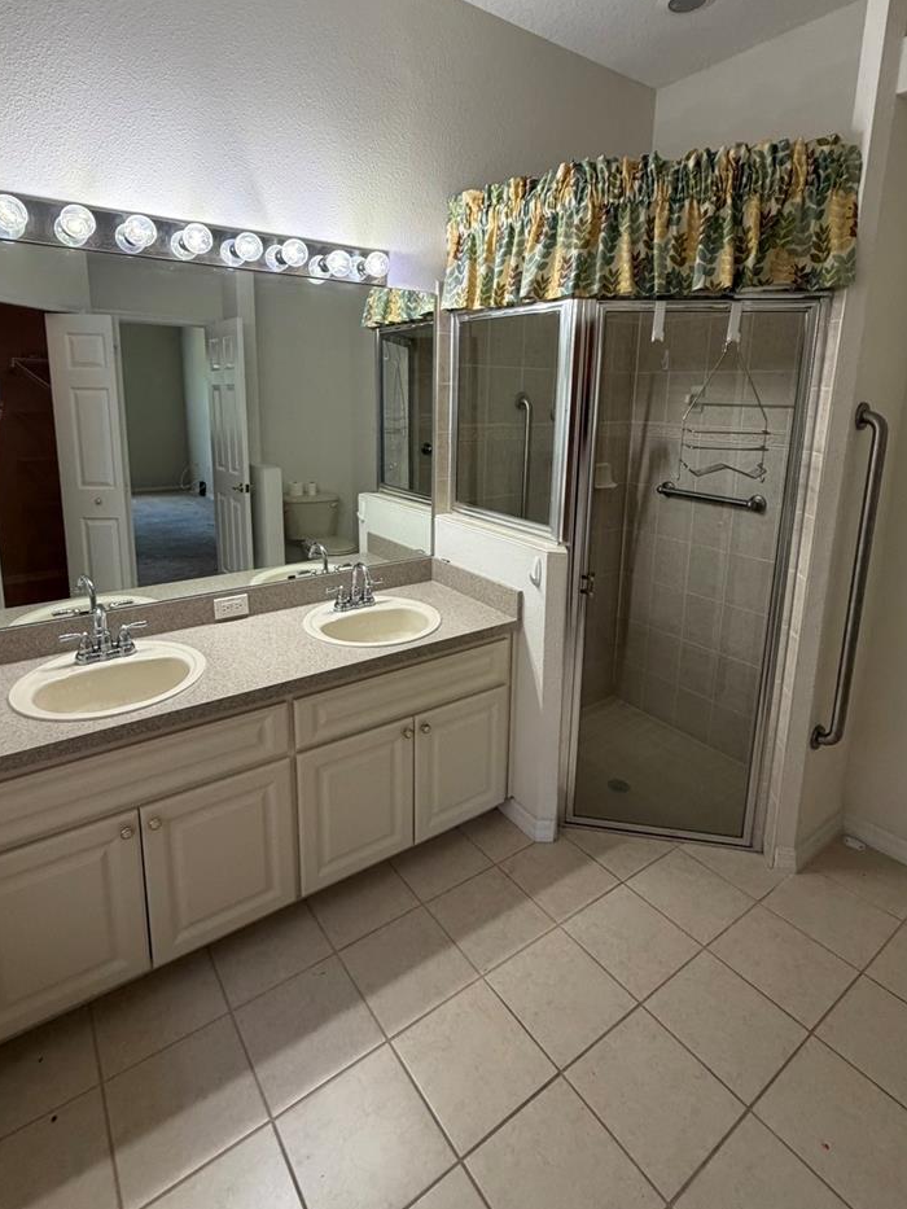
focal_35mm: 18
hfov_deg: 71.6
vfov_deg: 87.1
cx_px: 444
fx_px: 629
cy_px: 513
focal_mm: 2.22
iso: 320
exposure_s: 1/120
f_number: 2.2
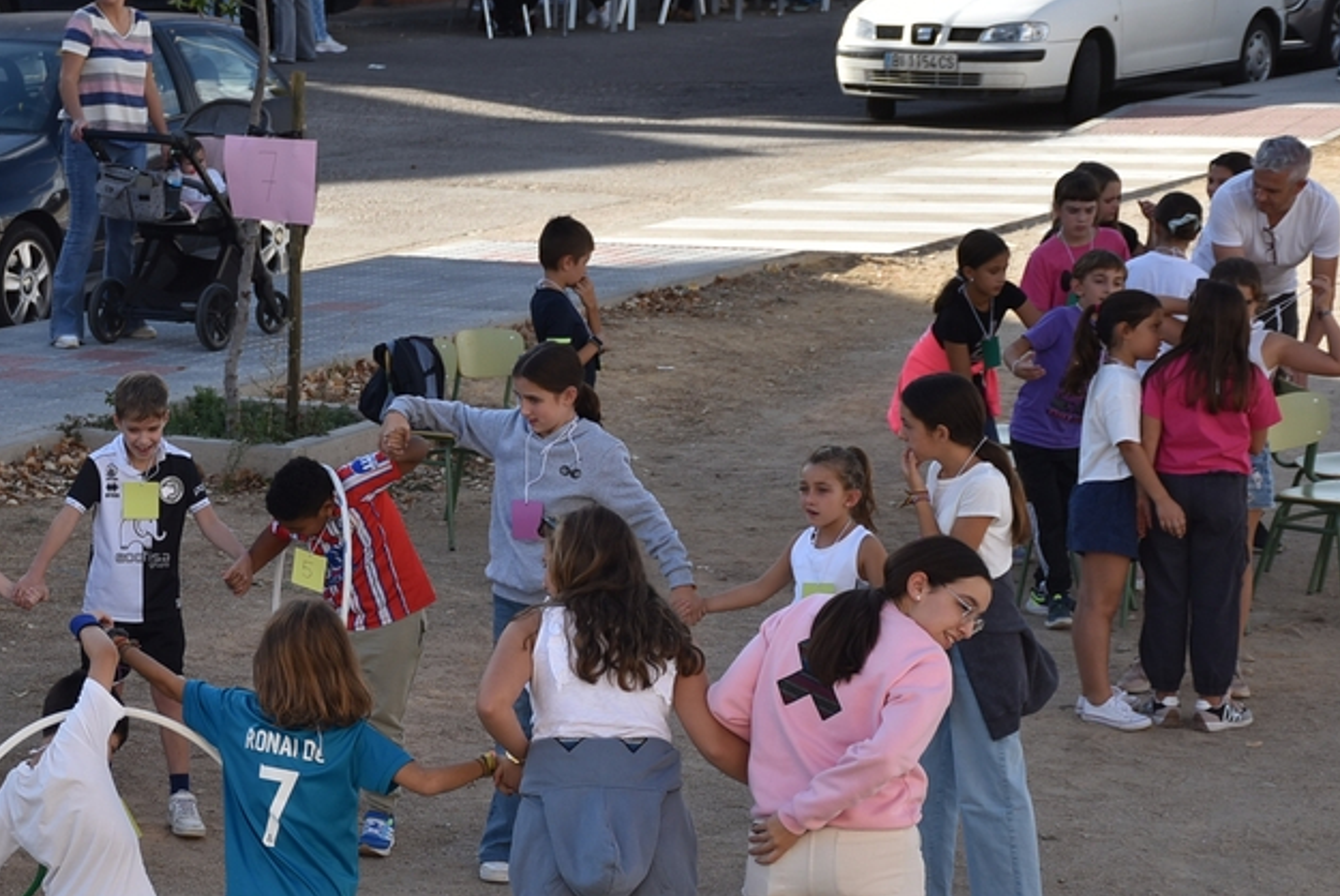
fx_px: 5365
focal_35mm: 144
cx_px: 247
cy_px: 532
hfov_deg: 14.2
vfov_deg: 9.5
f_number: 4.8
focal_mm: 50
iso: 100
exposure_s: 1/400
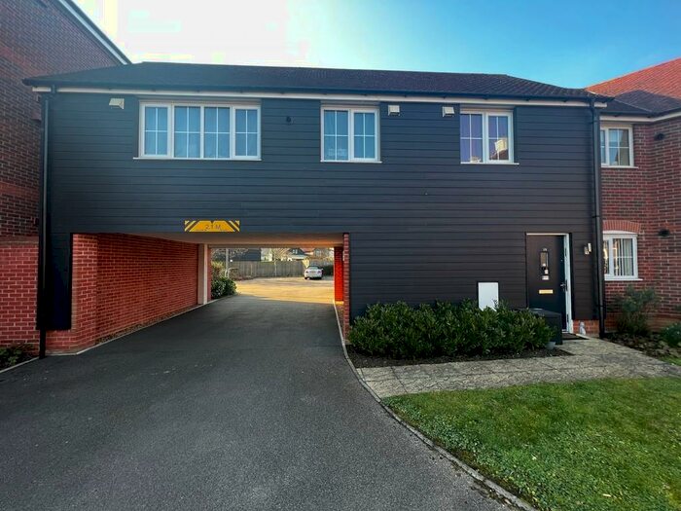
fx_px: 256
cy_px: 256
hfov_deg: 106.2
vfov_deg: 89.9
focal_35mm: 13
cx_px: 340
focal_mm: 1.57
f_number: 1.8
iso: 32
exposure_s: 1/104
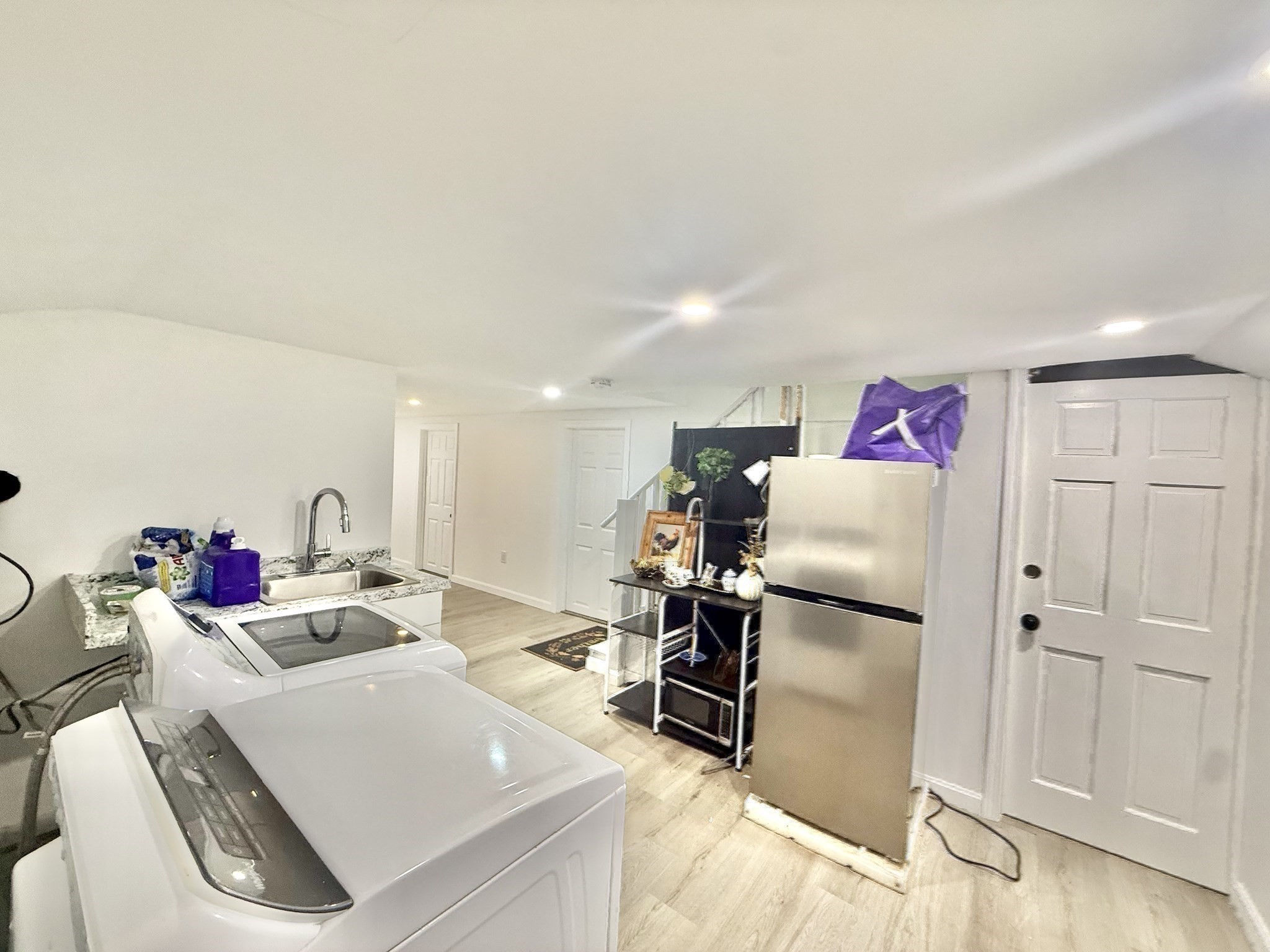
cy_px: 476
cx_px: 635
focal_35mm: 14
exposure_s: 1/60
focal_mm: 2.22
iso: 250
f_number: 2.2
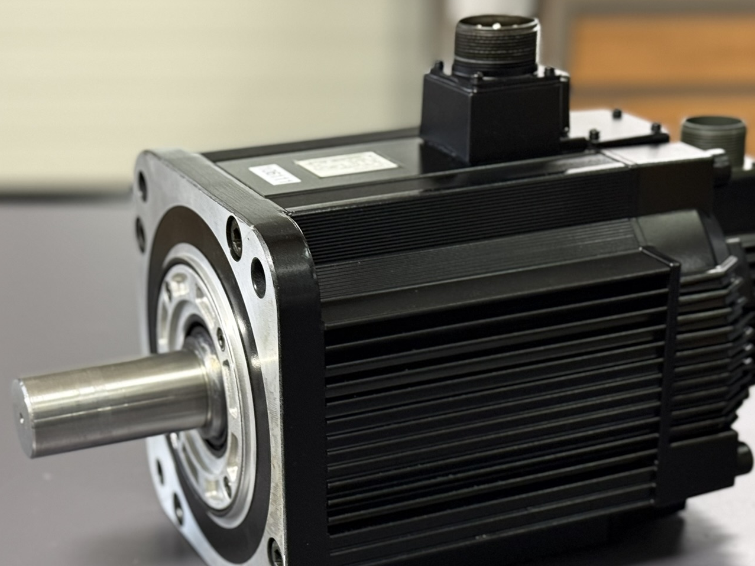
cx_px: 354
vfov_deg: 19.0
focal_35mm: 77
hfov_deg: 25.3
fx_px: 1680
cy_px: 415
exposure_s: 1/33
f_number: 1.78
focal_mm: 6.76
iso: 320
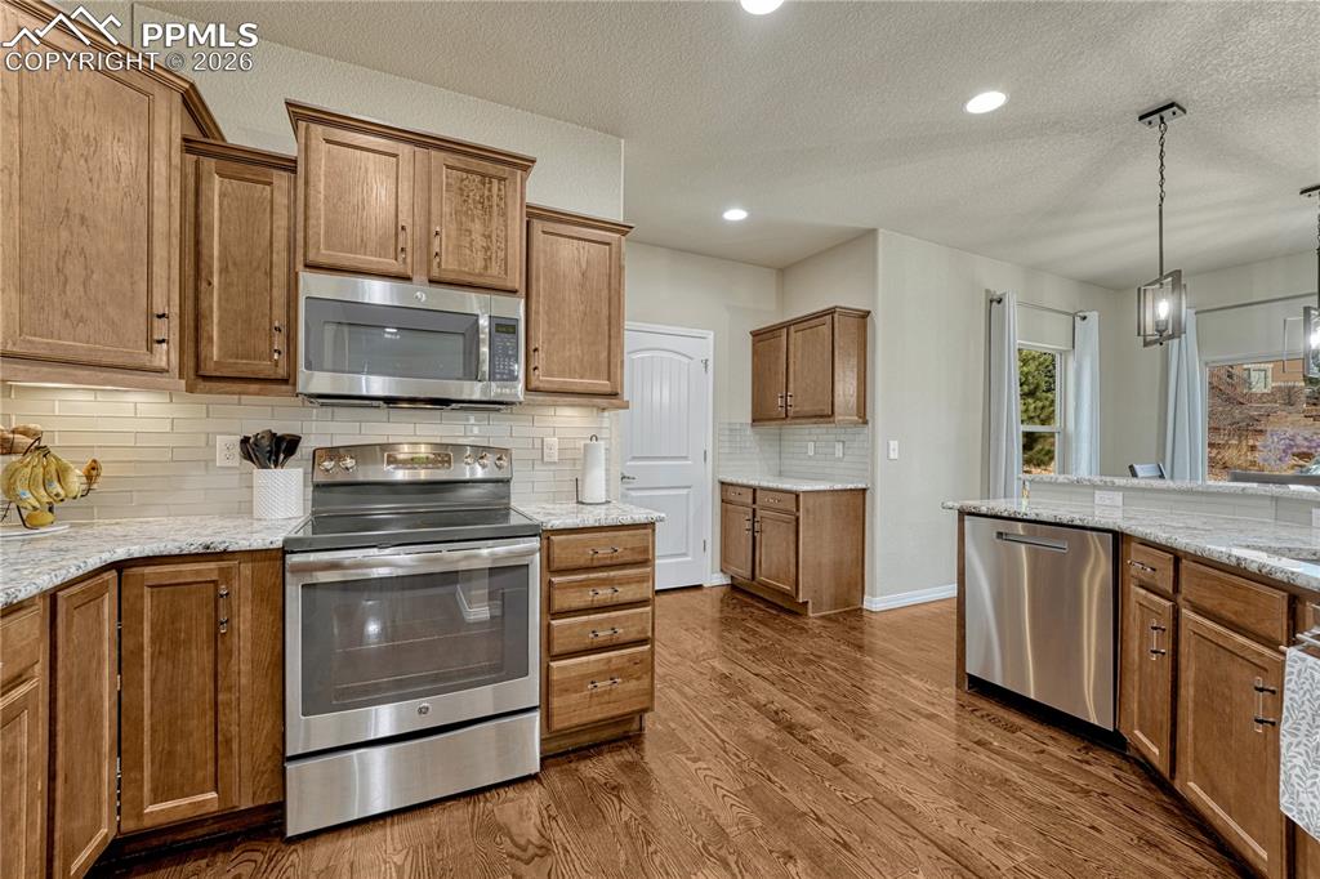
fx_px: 513
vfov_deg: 81.2
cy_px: 440
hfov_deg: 104.3
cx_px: 660
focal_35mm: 14
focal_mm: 14
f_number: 8
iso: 400
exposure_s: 1/50
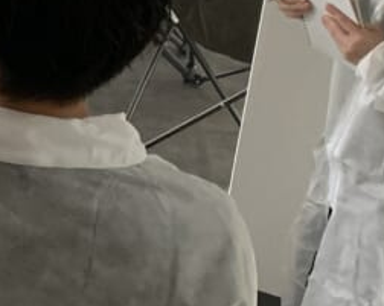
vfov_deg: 12.5
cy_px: -17
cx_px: -245
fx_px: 1374
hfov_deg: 14.5
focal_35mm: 121
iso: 250
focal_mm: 4.25
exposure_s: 1/60
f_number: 1.8
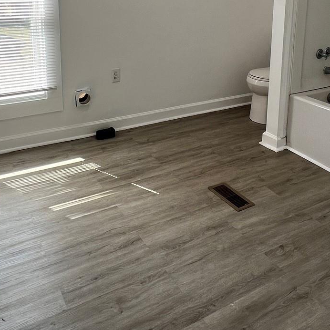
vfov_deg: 44.8
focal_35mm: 34
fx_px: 367
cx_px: 176
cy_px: 44
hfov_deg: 48.4
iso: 40
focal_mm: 1.57
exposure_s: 1/120
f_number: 1.8
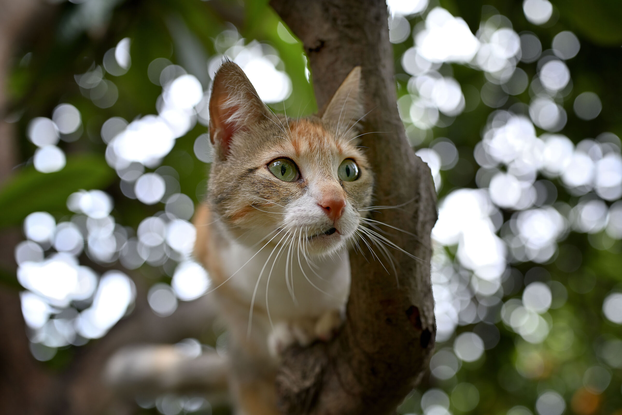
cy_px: 208
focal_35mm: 50
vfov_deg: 27.0
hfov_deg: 39.6
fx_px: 864
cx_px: 311
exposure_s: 1/250
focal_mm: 50
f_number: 2.8
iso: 200
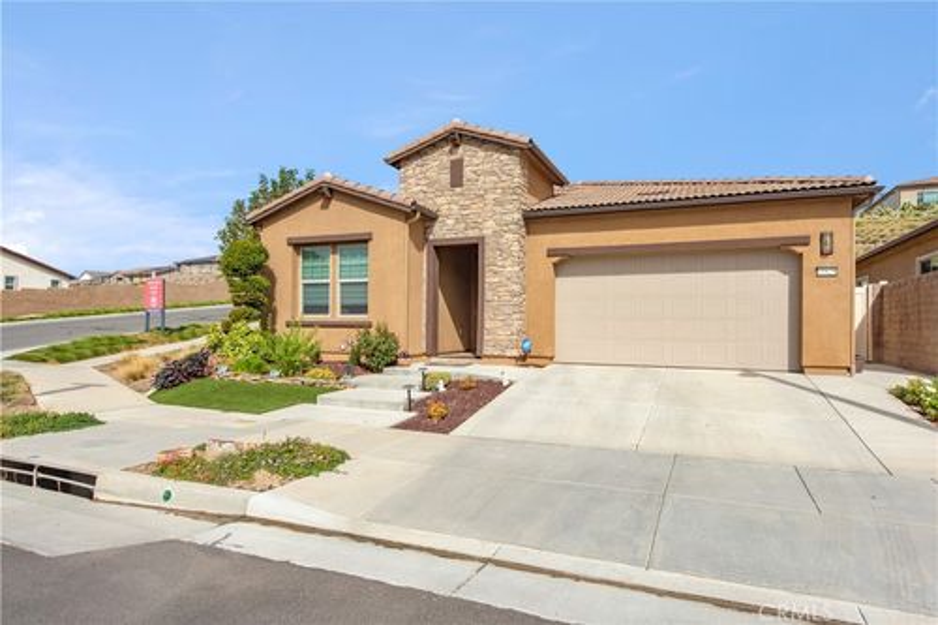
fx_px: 547
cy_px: 312
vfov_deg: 59.5
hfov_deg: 81.2
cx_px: 469
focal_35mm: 21
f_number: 13
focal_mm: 21
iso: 200
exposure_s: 1/640
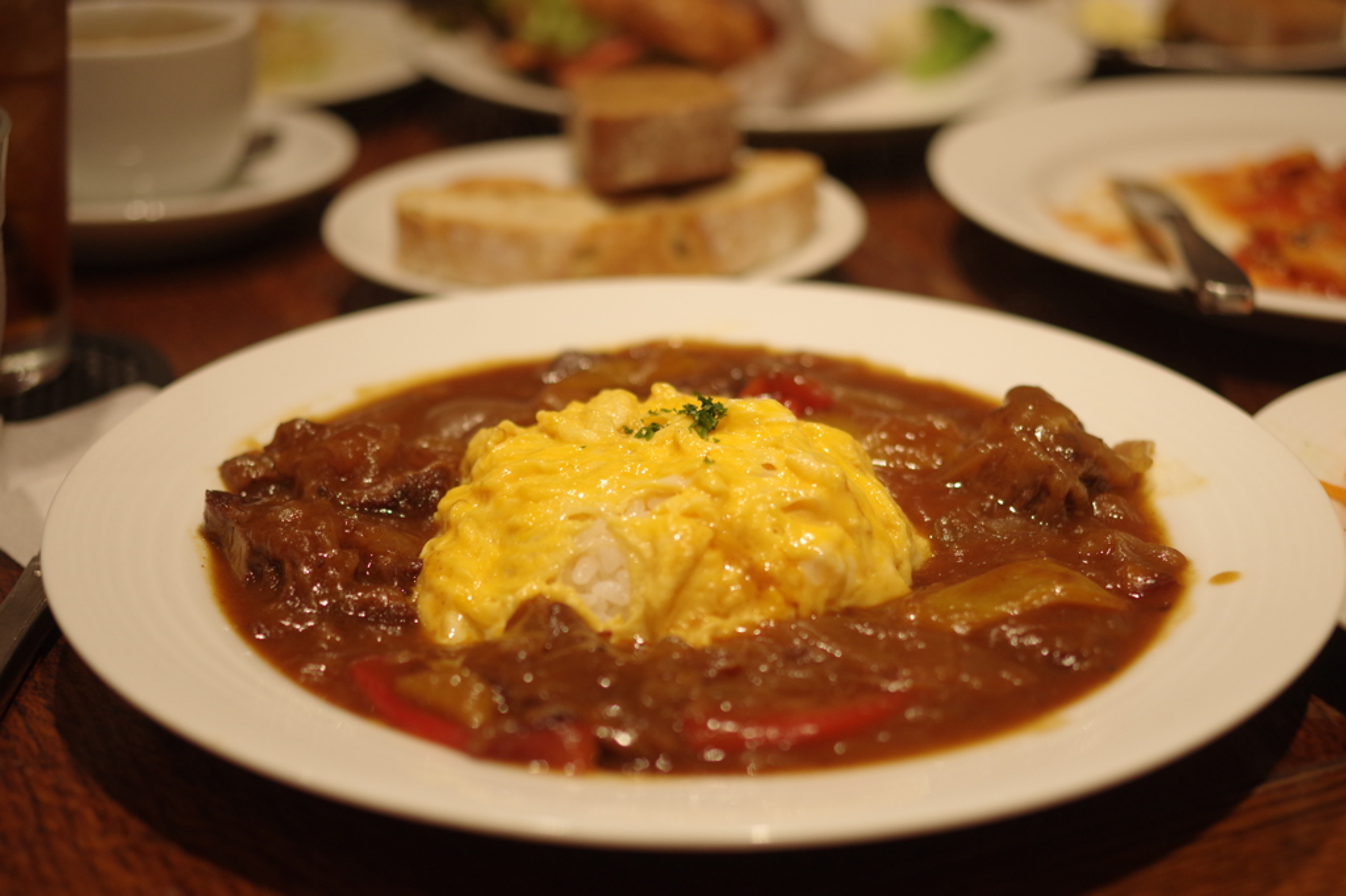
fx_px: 1943
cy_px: 448
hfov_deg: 38.2
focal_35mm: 52
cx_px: 673
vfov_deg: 26.0
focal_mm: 35
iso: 800
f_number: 2.4
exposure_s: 1/250
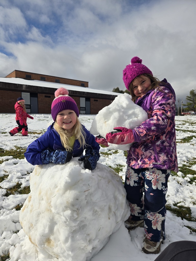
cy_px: 130
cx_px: 98
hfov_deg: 58.9
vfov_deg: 73.9
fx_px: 174
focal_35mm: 23
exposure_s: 1/4185
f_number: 1.8
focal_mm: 5.4
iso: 25
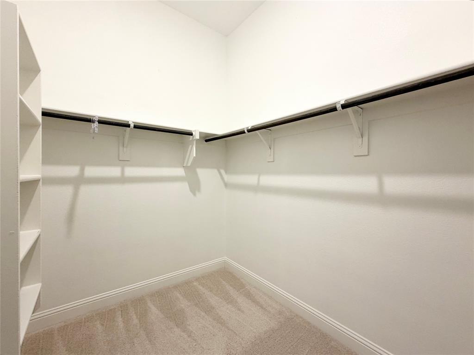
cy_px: 178
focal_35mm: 14
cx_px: 237
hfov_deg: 102.1
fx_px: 192
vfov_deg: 85.6
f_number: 2.2
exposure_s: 1/60
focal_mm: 2.22
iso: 160
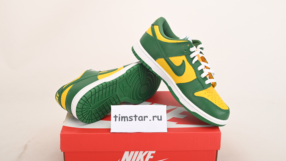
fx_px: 372
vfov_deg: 24.4
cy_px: 94
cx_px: 144
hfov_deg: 42.1
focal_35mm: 49
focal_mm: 46
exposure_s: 1/200
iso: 100
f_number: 11
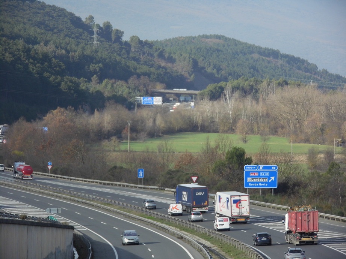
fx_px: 2499
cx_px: 173
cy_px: 130
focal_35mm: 250
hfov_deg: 7.9
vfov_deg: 5.9
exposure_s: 1/640
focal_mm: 44.9
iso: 100
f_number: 4.1
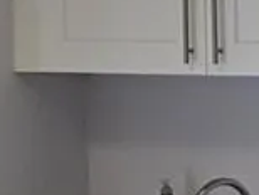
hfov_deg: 10.5
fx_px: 1341
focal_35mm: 179
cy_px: 254
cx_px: 434
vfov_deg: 8.2
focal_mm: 5.4
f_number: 1.8
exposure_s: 1/120
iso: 50
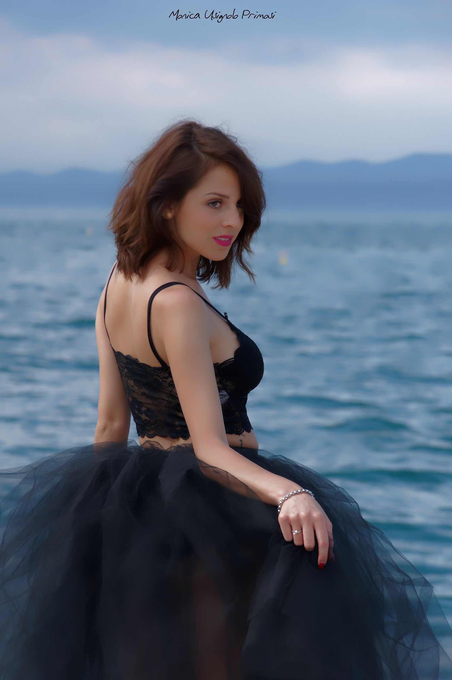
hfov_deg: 6.8
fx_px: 3811
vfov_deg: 10.2
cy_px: 340
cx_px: 226
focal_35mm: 202
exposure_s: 1/180
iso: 400
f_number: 8
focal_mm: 135
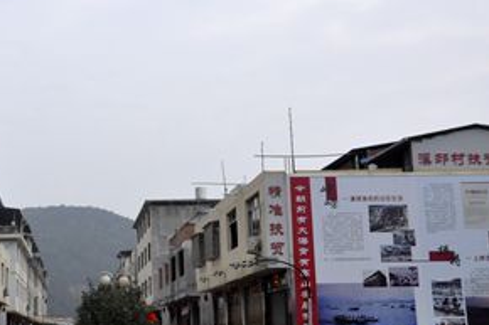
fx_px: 842
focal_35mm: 62
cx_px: 71
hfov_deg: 31.2
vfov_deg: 21.9
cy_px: 172
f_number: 11
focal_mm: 24
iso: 2500
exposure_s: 1/2500
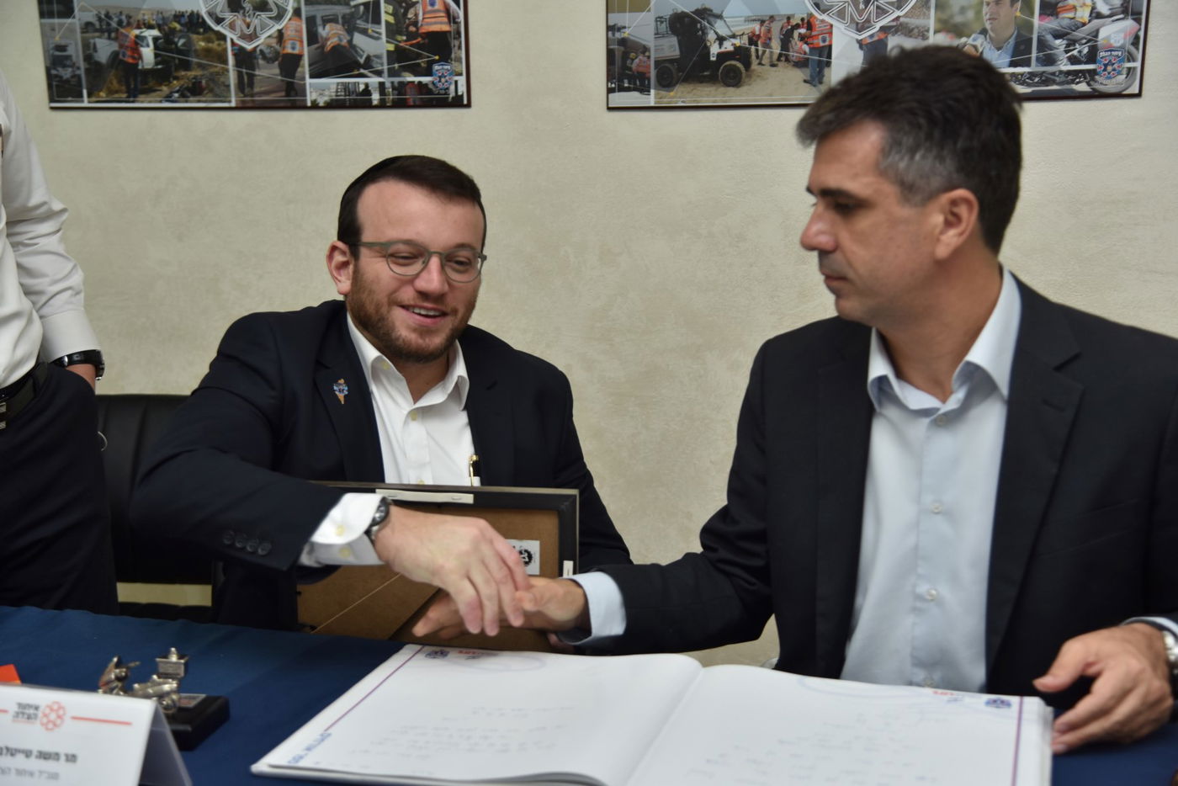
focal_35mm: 48
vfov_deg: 28.1
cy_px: 393
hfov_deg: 41.1
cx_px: 589
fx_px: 1571
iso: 250
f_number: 4
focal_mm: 48
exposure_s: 1/160
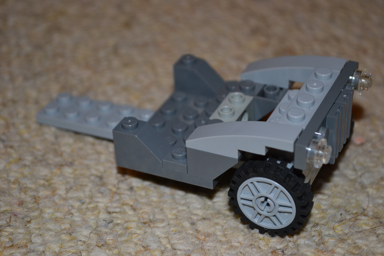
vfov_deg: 16.6
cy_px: 128
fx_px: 880
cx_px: 192
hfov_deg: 24.6
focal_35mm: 82
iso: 500
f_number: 5.6
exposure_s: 1/60
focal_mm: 55
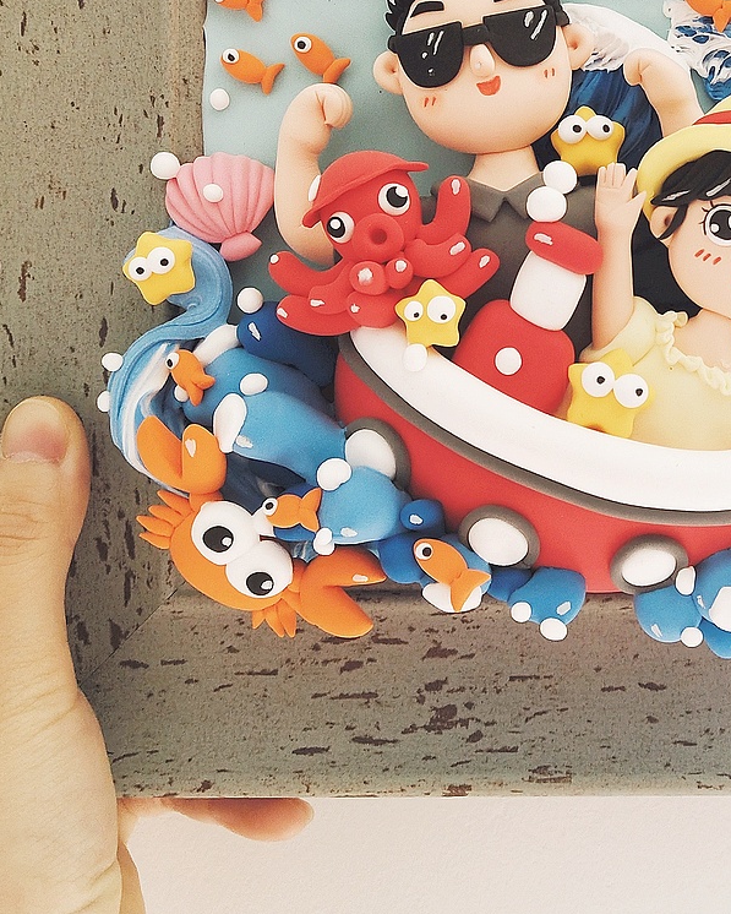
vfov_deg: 27.9
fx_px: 1812
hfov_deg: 22.4
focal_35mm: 67
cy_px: 220
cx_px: 624
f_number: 1.8
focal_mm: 3.95
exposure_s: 1/100
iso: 133
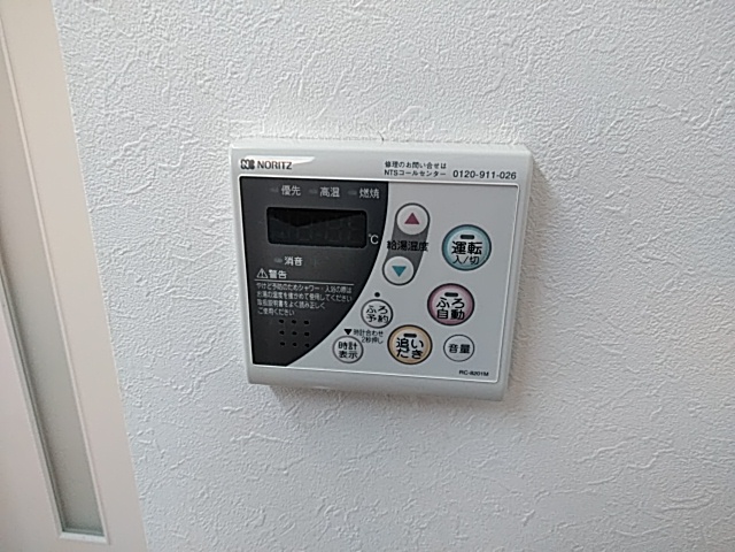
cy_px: 276
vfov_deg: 51.4
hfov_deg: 65.3
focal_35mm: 27
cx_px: 368
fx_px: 573
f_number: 2.2
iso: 230
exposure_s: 1/33.3
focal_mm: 3.46
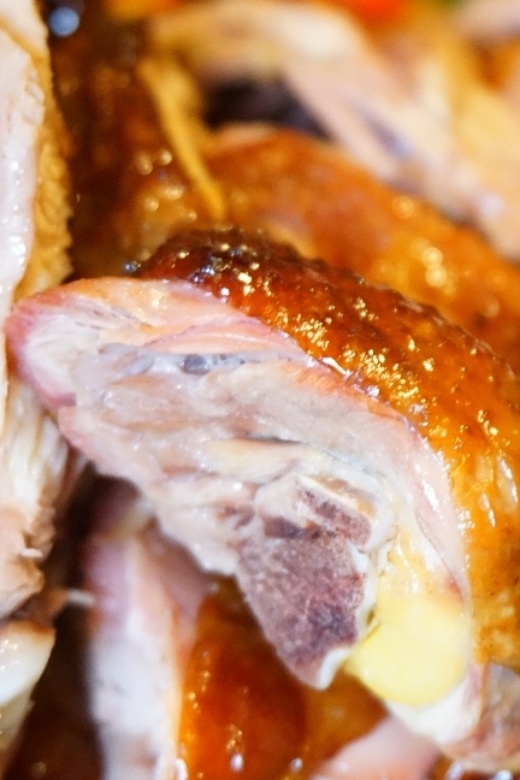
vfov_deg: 29.3
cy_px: 398
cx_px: 486
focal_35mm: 69
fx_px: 1490
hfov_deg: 19.4
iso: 3200
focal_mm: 29
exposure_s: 1/50
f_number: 4.5
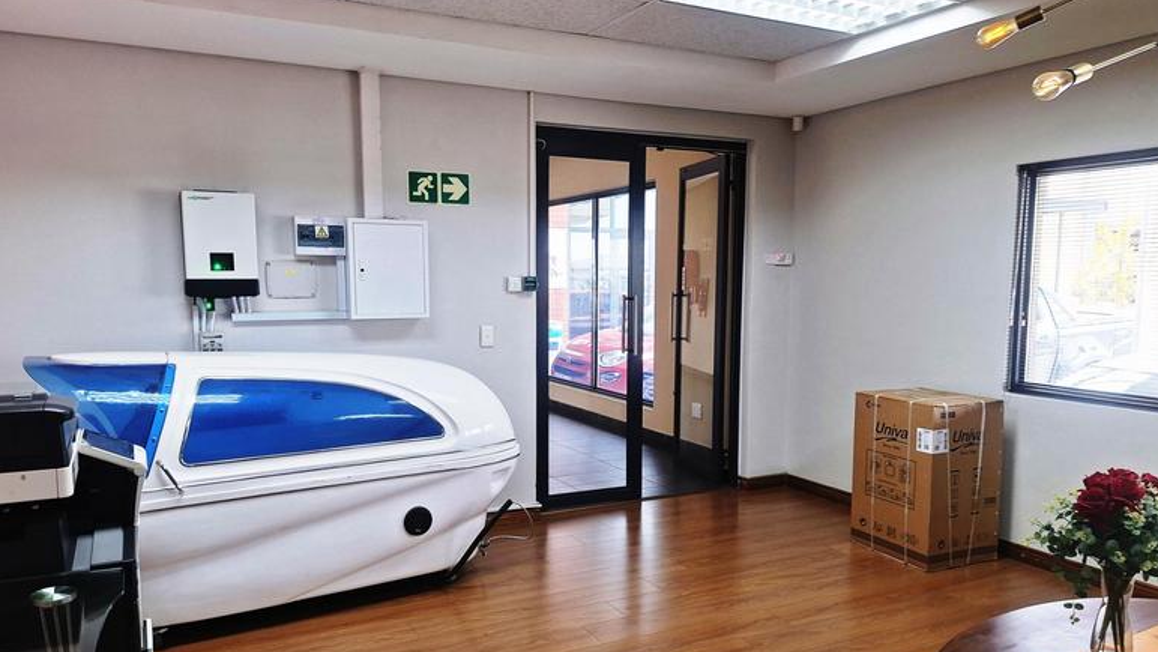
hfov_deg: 71.9
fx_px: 798
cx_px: 574
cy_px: 349
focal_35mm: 26
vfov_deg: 44.4
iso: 50
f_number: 1.8
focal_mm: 5.54
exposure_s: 1/50
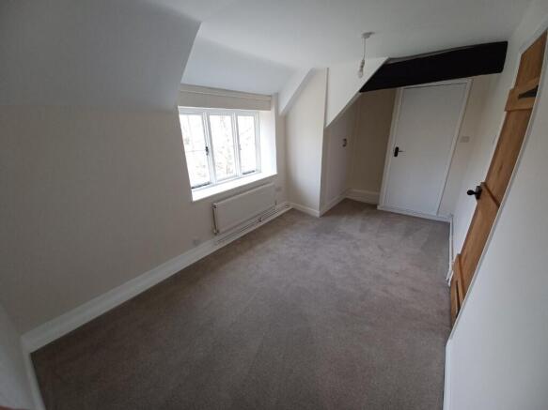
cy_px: 205
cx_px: 274
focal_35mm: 13
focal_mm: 1.42
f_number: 2.2
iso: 80
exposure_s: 1/100
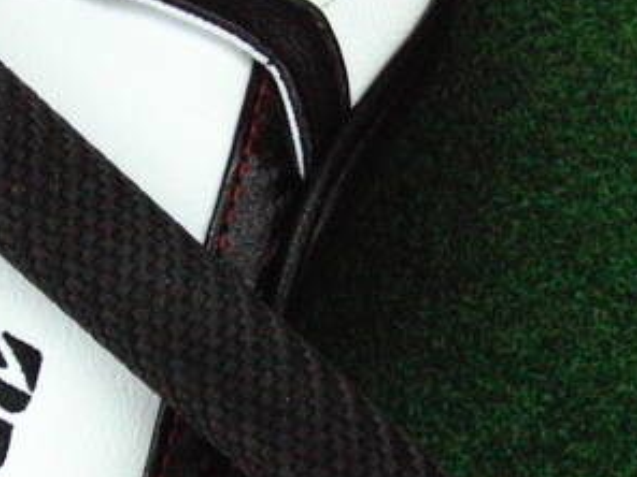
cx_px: 217
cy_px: 260
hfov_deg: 24.3
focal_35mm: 80
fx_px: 1472
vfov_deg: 18.4
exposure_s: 1/500
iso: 3200
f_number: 3.6
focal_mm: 6.42
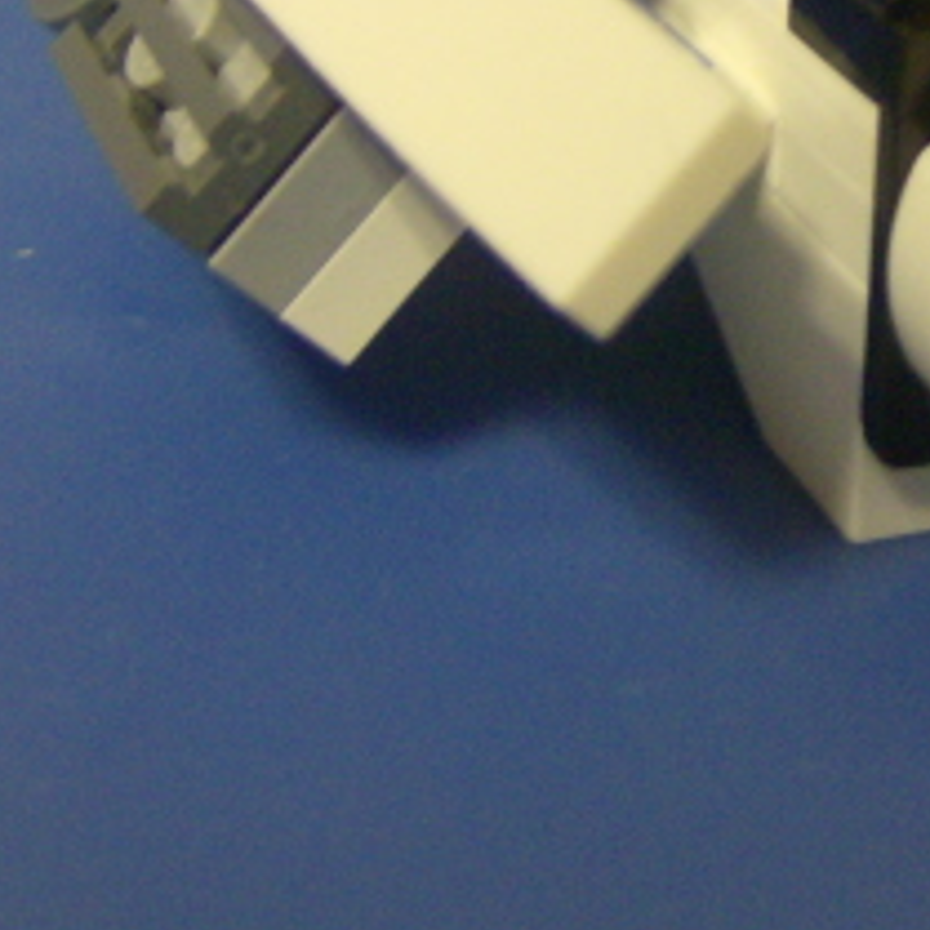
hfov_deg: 17.6
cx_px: 894
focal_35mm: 97
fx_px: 2948
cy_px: -51
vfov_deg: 17.4
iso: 200
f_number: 2.8
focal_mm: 6
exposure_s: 1/7
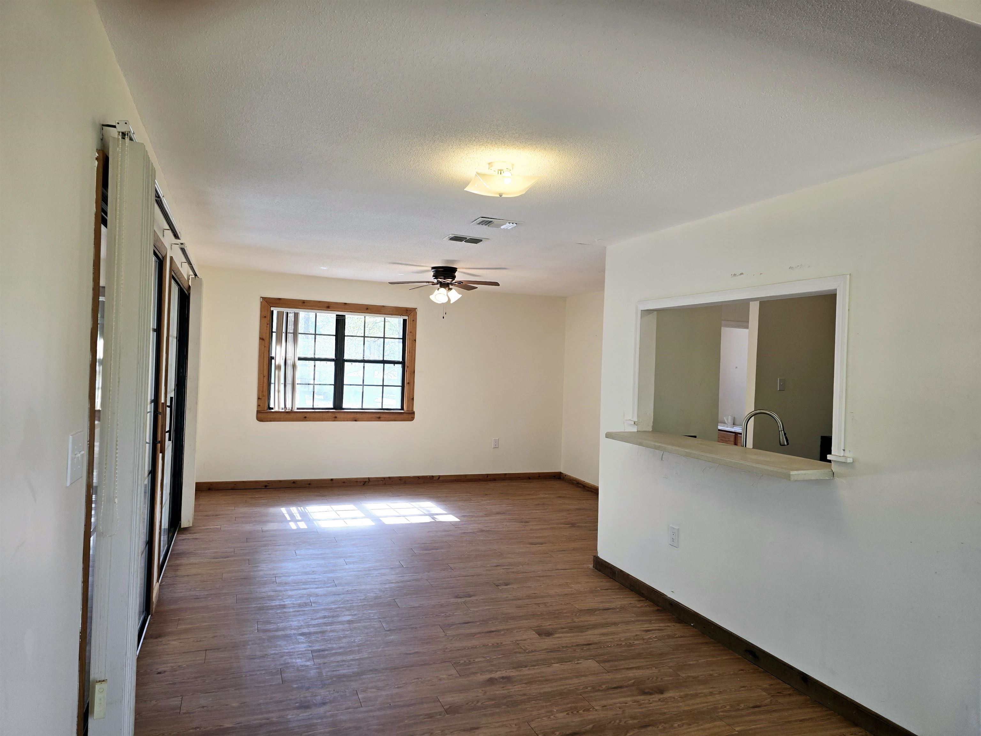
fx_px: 652
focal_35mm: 23
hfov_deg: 73.9
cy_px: 368
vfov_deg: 58.9
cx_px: 490
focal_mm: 6.3
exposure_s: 1/120
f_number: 1.7
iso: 40
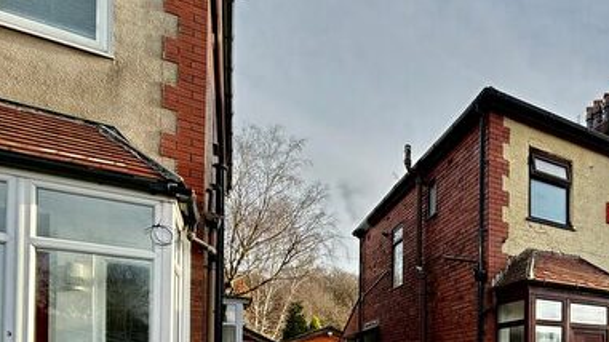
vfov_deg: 35.9
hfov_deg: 57.8
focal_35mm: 28
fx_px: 452
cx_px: 553
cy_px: 367
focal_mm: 2.22
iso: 64
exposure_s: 1/451
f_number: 2.2
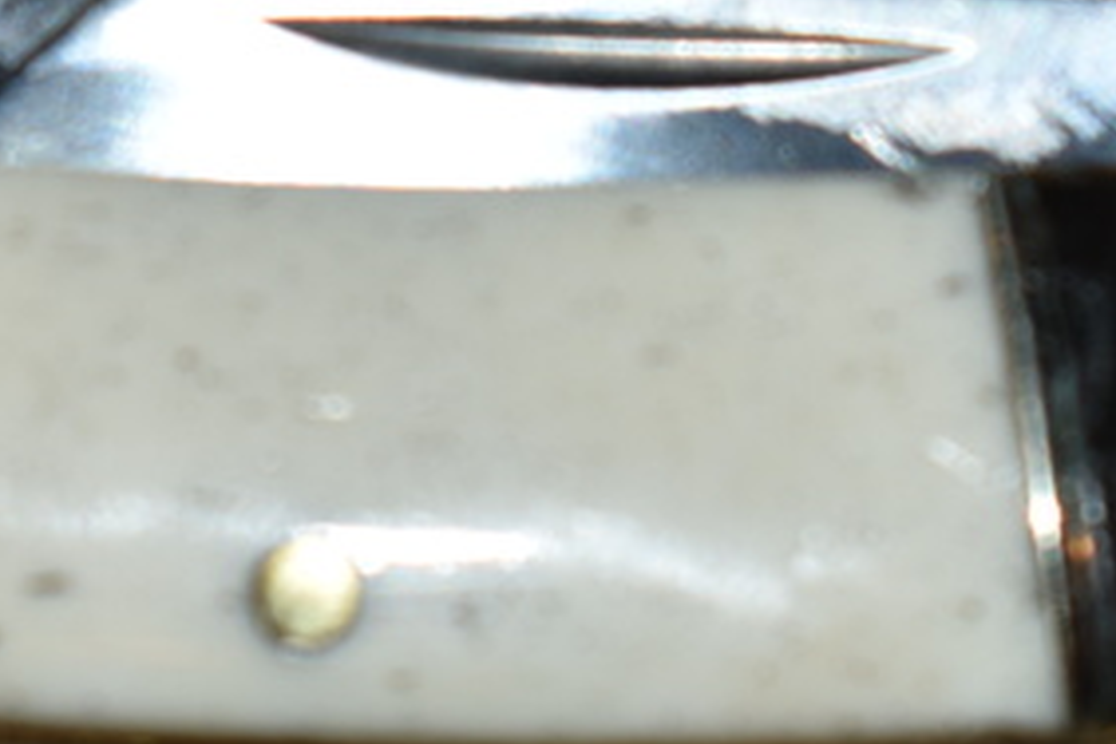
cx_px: 356
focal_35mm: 277
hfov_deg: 7.4
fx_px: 8586
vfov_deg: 4.9
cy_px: -113
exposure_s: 1/60
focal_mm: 52
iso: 100
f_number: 8
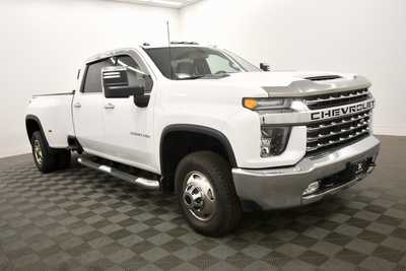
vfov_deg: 43.6
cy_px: 136
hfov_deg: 61.9
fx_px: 338
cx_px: 203
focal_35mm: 30
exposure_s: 1/160
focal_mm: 20
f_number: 5.6
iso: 800
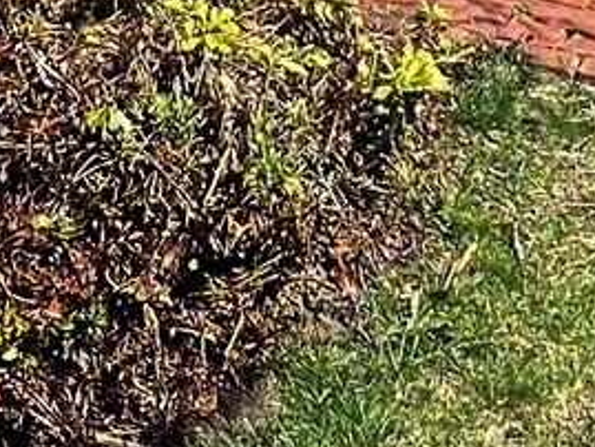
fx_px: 1702
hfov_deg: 19.7
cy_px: -644
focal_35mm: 99
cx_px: 440
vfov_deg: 11.9
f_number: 1.8
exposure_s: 1/1033
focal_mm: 1.57
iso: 32
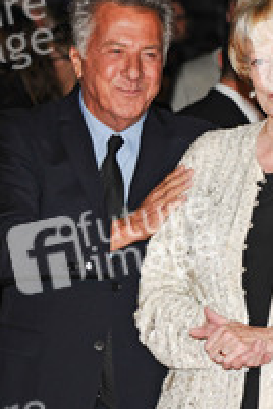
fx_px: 2923
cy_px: 348
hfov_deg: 5.3
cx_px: 172
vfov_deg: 8.0
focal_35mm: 257
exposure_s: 1/160
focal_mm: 86
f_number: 4.5
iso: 320
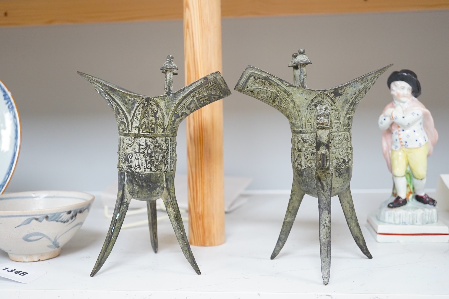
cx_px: 224
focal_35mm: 45
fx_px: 561
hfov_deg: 43.6
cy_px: 150
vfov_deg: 29.9
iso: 800
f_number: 3.5
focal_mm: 30
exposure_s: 1/60
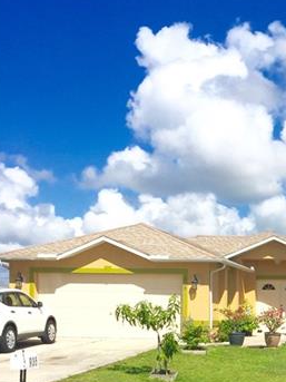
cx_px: 304
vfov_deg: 28.7
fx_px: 716
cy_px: 342
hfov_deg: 21.6
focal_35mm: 65
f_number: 2.2
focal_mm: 4.15
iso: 32
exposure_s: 1/3968
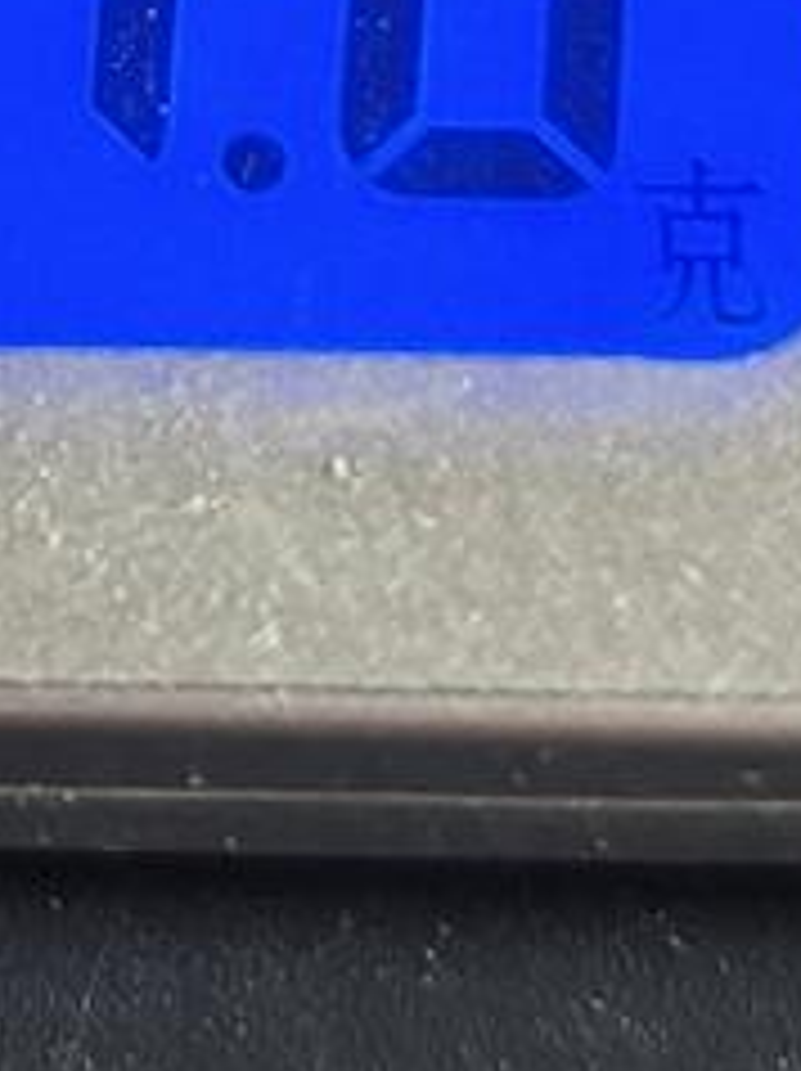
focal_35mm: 174
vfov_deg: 11.0
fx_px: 5378
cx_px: -351
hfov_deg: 8.4
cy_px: -405
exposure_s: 1/50
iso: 400
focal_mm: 6.06
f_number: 1.6
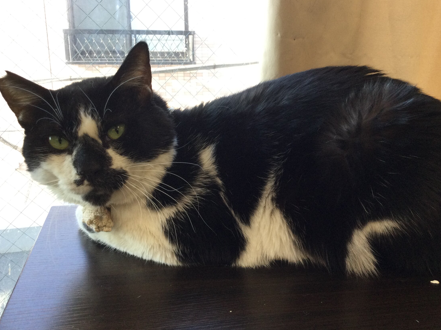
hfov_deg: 51.3
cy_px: 170
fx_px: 459
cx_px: 239
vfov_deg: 39.7
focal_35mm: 36
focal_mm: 3.3
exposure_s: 1/33
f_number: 2.4
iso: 25
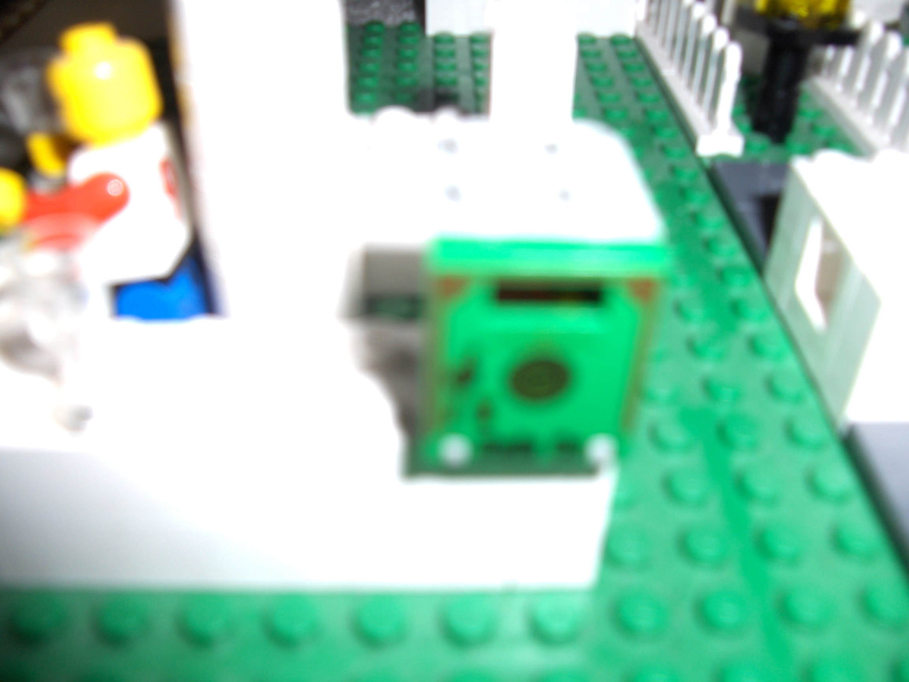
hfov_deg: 52.6
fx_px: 919
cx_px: 454
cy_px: 341
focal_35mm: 35
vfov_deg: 40.7
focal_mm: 5.8
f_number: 2.6
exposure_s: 1/60
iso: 100
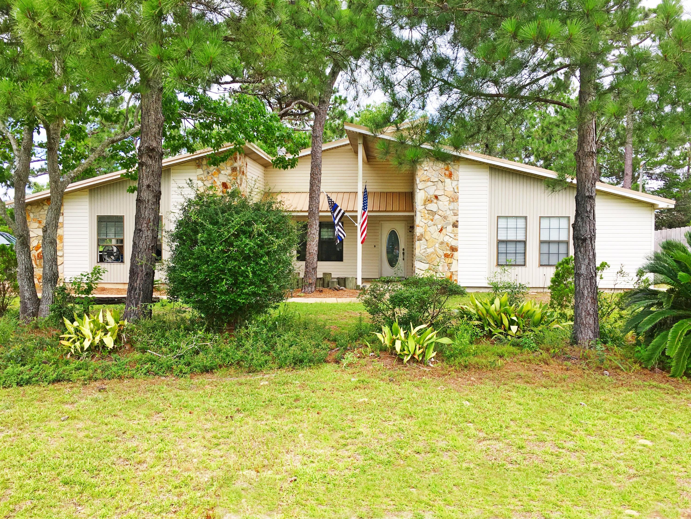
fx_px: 579
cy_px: 260
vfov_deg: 48.2
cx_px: 346
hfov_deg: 61.7
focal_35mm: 29
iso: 25
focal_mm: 4.15
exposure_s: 1/641
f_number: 2.2
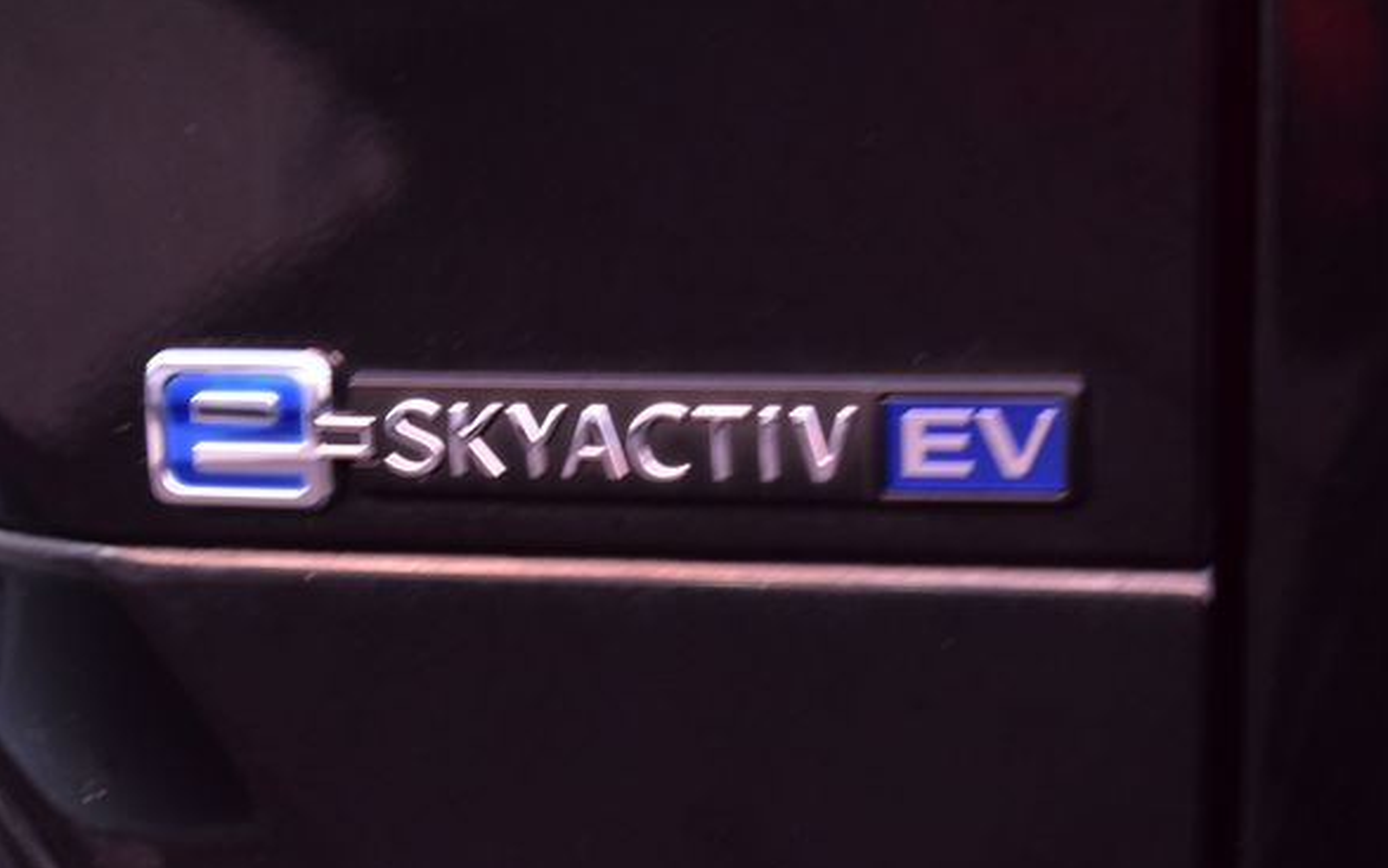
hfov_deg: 22.7
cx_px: 676
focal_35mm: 92
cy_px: 456
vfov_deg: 14.3
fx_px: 3464
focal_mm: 55
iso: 1600
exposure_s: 1/8
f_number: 5.6
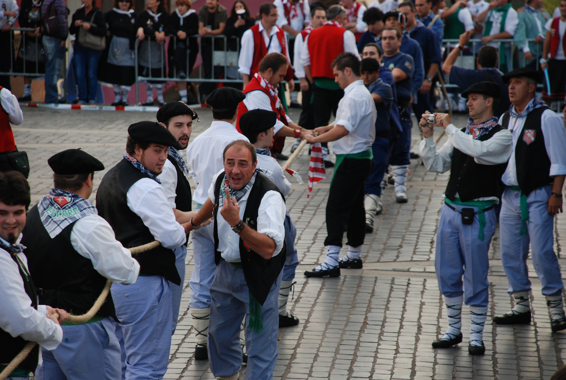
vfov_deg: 6.8
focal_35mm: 202
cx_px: 283
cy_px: 190
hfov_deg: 10.1
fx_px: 3190
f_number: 5.6
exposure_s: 1/125
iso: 360
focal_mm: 135
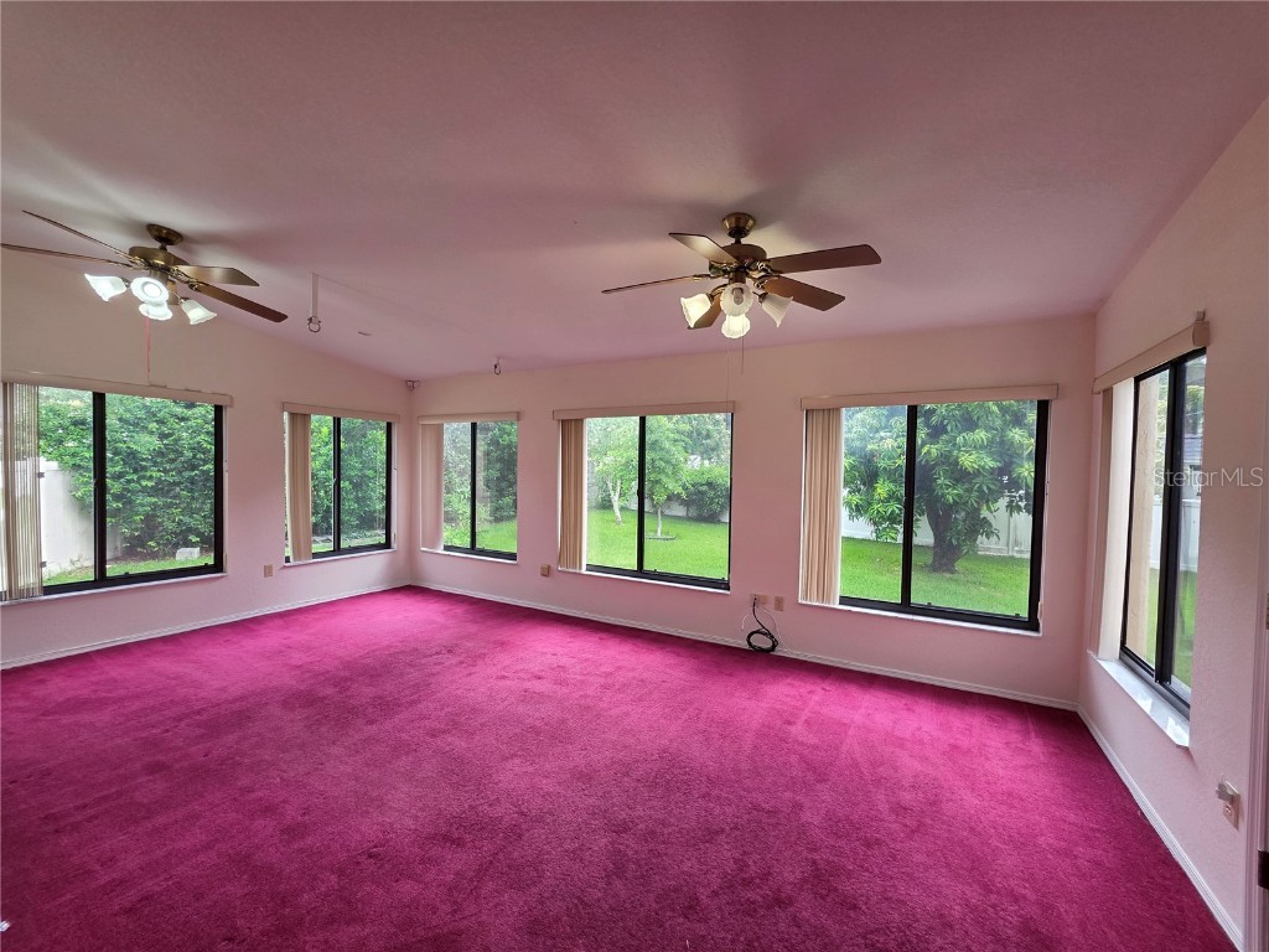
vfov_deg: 89.9
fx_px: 477
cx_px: 634
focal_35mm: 13
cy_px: 476
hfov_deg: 106.2
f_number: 1.9
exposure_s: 1/120
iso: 100
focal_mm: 2.2
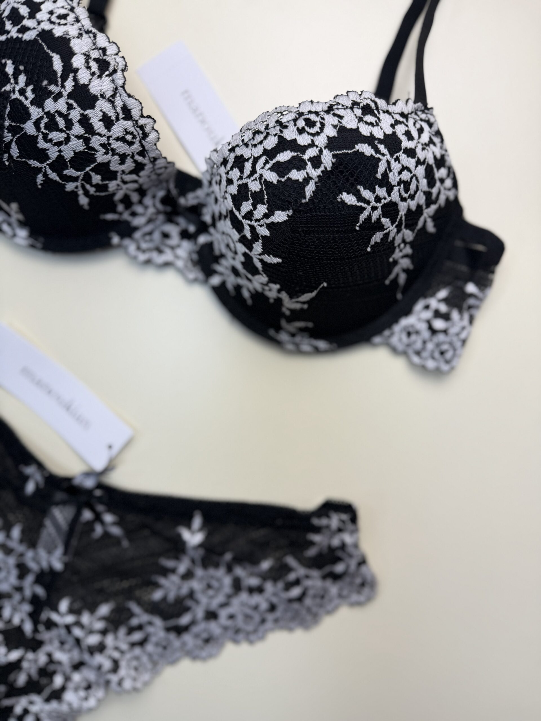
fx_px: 500
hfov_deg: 56.8
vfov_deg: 71.6
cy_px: 360
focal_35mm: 24
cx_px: 270
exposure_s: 1/671
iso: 80
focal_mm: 6.76
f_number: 1.78
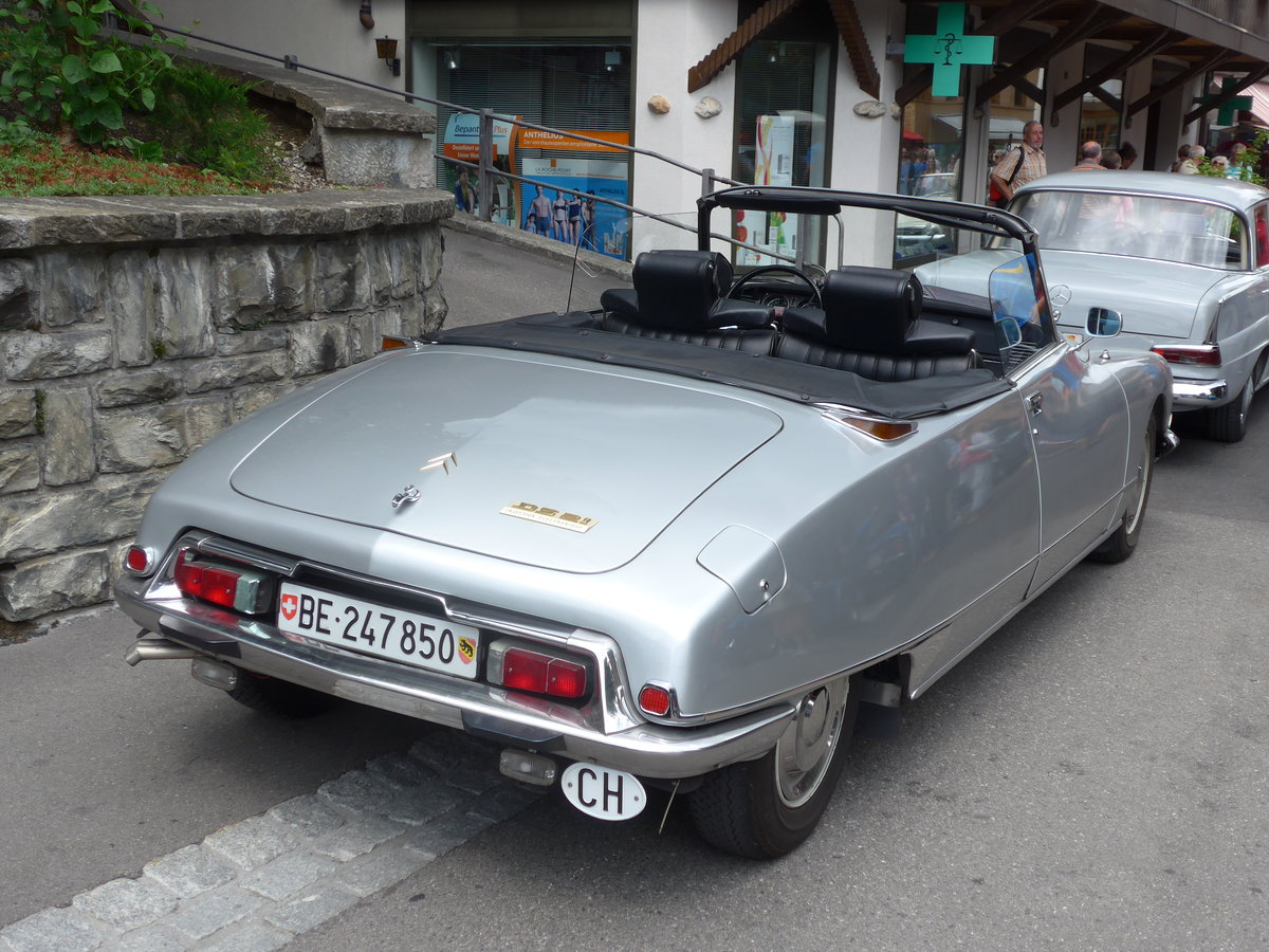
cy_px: 476
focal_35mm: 44
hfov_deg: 42.9
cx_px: 634
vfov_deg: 32.9
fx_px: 1613
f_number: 2.8
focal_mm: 9
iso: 80
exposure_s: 1/640
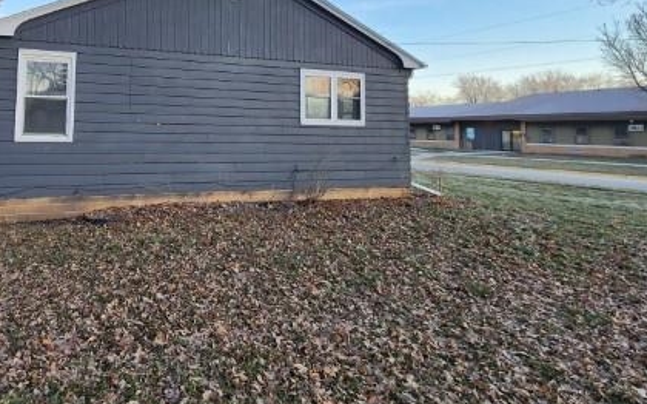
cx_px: 169
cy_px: 97
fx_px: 370
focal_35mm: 21
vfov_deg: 54.3
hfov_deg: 76.8
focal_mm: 2.2
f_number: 2.2
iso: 50
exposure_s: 1/60
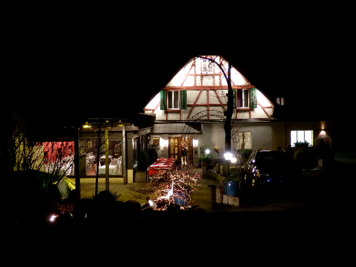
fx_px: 412
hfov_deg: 46.8
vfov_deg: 36.0
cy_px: 134
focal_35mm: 40
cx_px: 178
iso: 400
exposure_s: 1/6
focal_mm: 7.3
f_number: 3.7
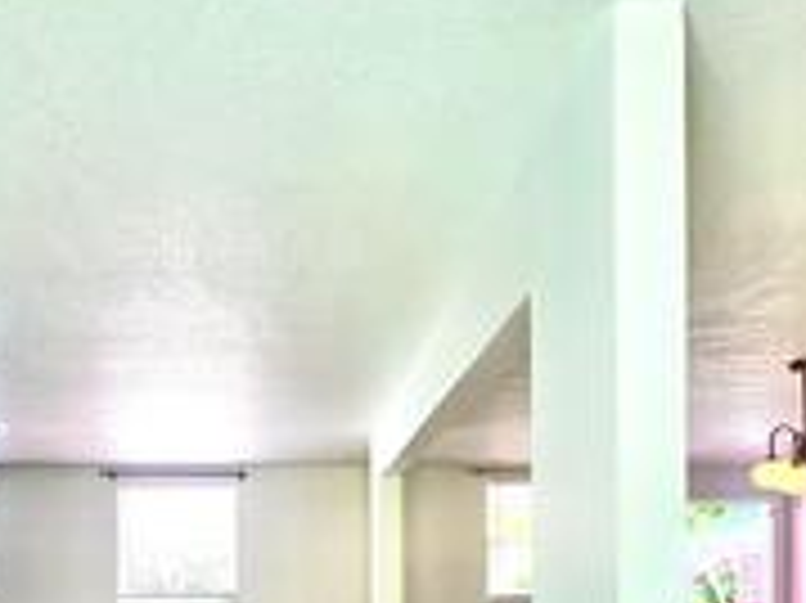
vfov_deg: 41.3
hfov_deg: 60.8
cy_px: 616
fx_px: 675
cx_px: 297
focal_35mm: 29
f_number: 1.8
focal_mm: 1.57
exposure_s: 1/99
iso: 32
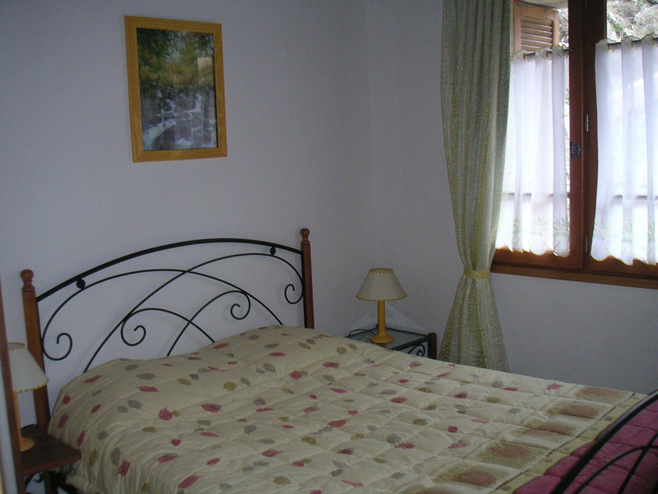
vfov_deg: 37.7
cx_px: 329
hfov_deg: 49.0
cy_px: 247
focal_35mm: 38
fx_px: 722
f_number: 2.8
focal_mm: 6
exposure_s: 1/45
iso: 160
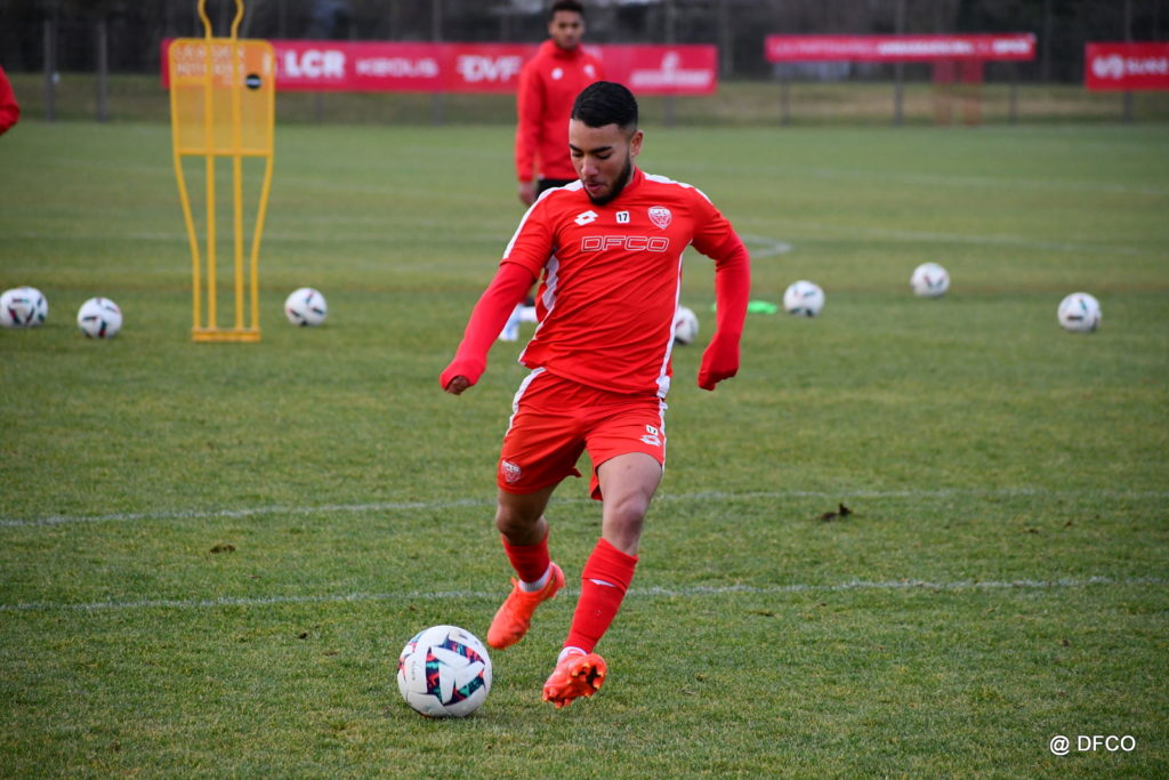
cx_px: 584
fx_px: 6560
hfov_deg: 10.2
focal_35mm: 202
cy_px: 390
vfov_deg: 6.8
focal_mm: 135
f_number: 4.8
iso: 1600
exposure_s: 1/640
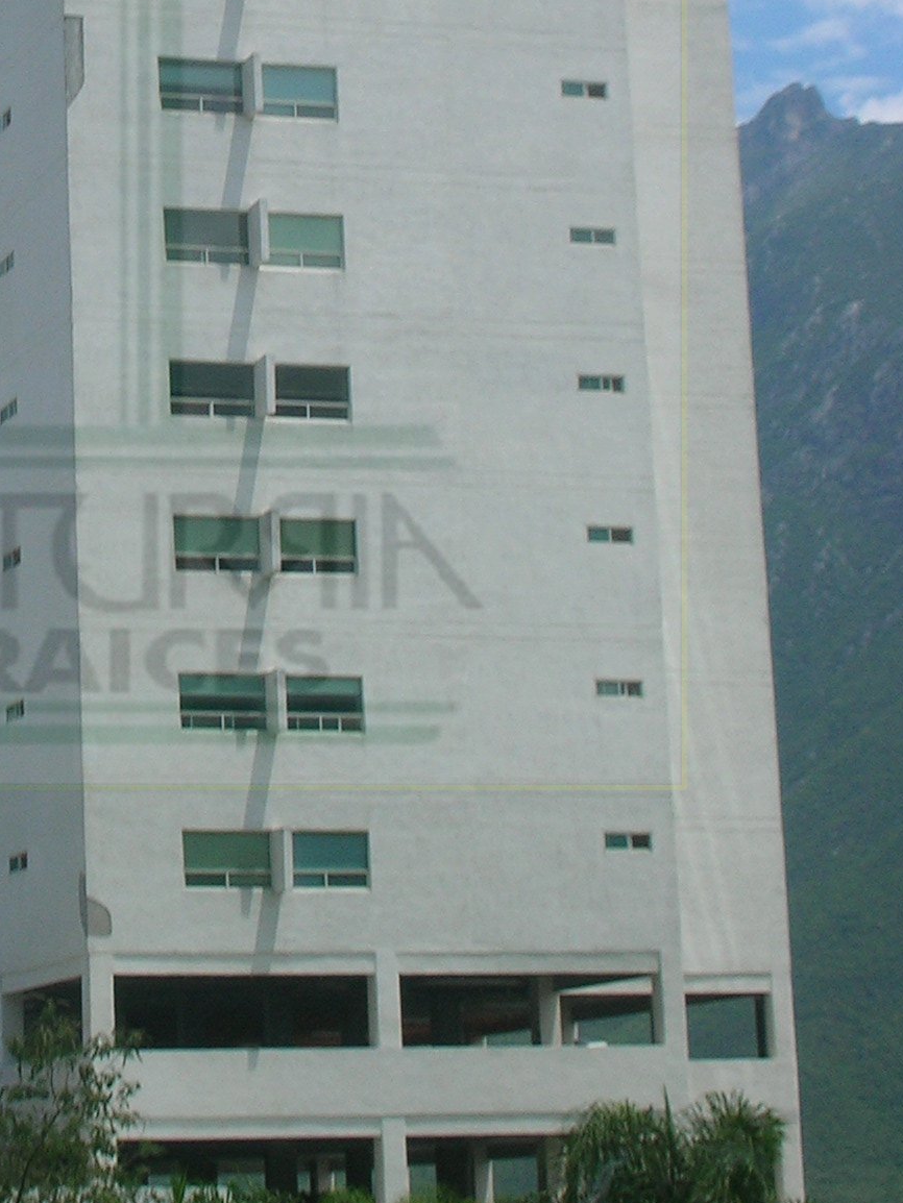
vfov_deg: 16.4
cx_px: -73
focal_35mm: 119
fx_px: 4137
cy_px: 234
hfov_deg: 12.3
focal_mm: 8.8
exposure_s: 1/93.1
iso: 50
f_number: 10.5
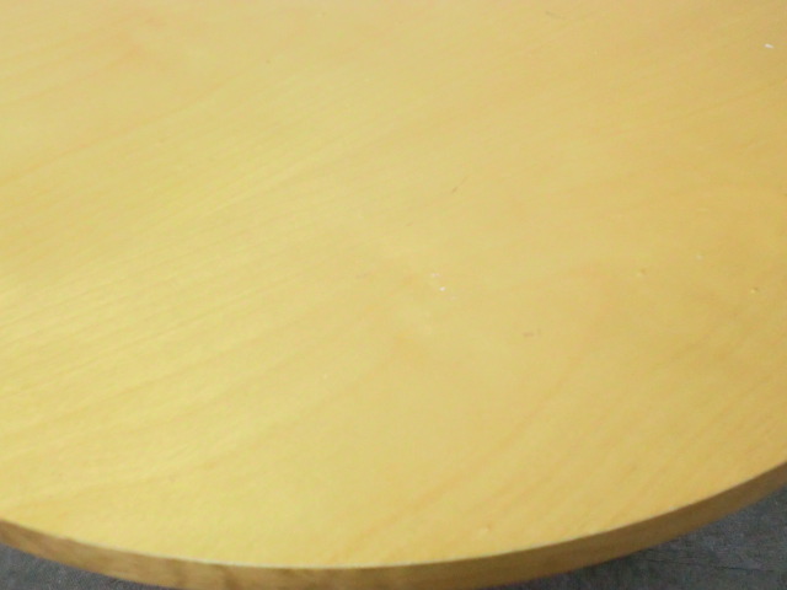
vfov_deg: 37.7
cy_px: 295
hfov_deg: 49.0
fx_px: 864
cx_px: 394
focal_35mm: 38
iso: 640
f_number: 3.9
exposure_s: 1/60
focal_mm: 6.9
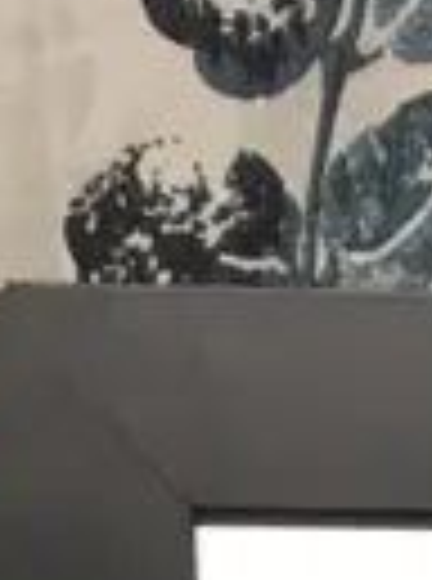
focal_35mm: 231
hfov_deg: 6.2
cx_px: 968
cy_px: 2158
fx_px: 3863
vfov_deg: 7.0
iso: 100
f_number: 2.2
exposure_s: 1/33
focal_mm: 4.15
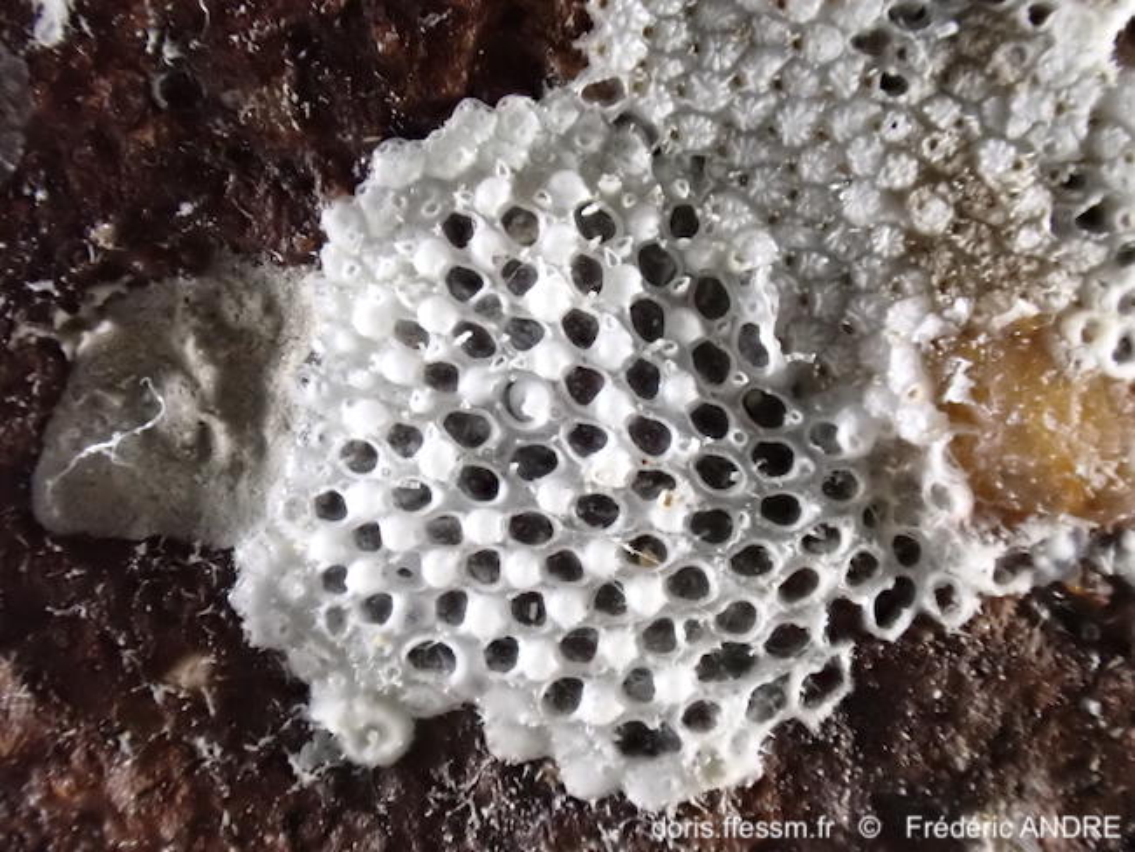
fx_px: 3280
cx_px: 568
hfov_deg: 19.6
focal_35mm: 100
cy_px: 426
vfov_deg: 14.8
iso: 1600
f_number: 6.3
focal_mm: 18
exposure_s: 1/30
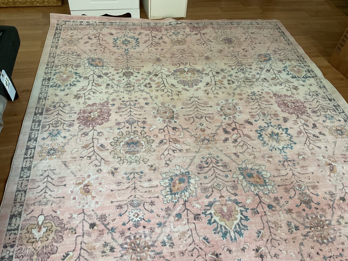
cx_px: 174
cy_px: 130
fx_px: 292
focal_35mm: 29
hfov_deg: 61.7
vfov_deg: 48.2
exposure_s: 1/60
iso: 160
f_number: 1.8
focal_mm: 3
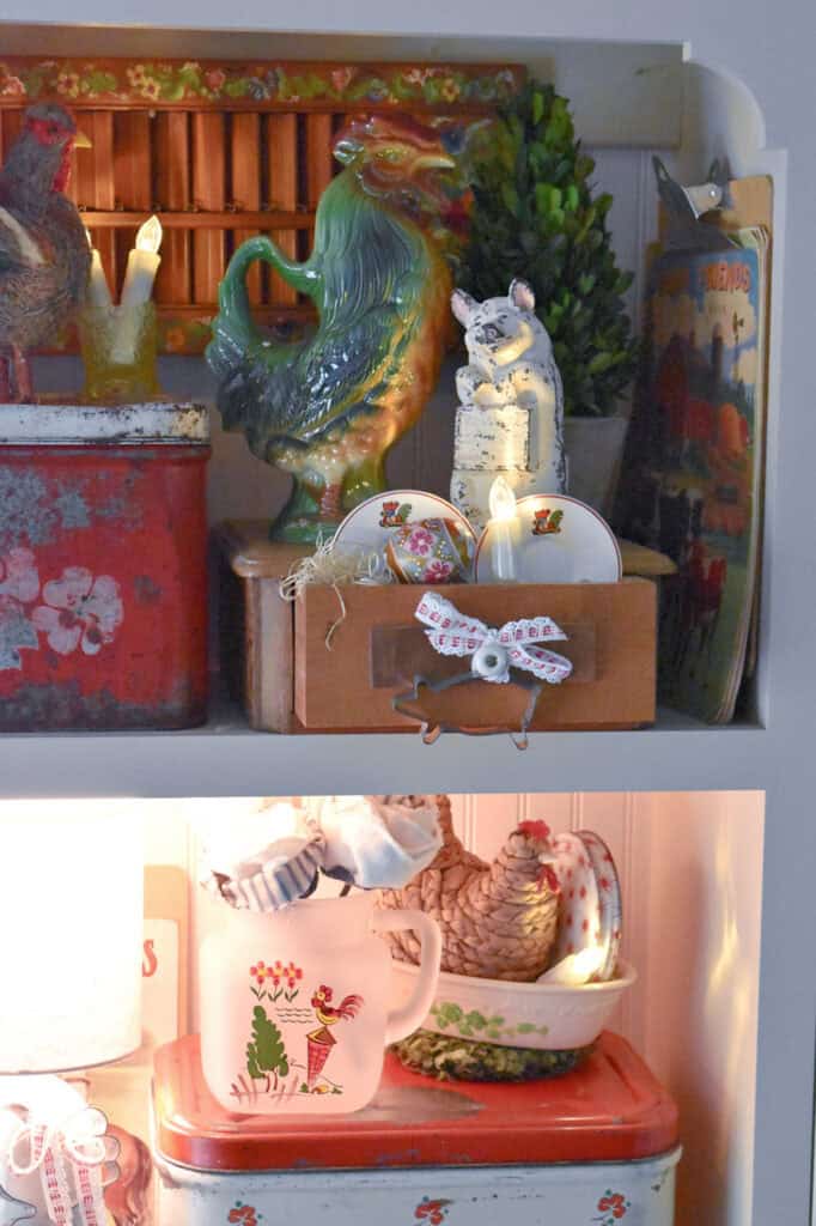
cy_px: 613
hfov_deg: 18.9
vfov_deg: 28.1
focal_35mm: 72
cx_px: 408
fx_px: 2449
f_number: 5.3
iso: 7200
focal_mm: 48
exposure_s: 1/60
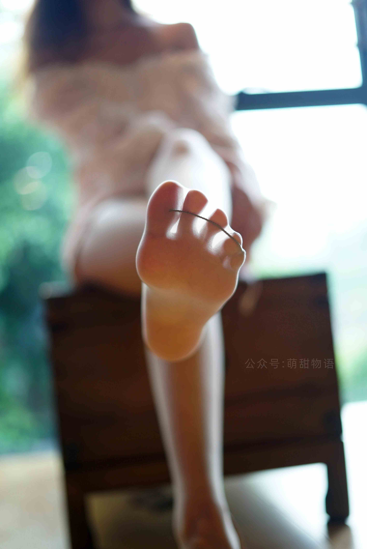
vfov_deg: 39.6
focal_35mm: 50
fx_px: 764
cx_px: 184
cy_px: 274
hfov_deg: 27.0
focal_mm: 50
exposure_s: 1/160
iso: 250
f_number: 1.8
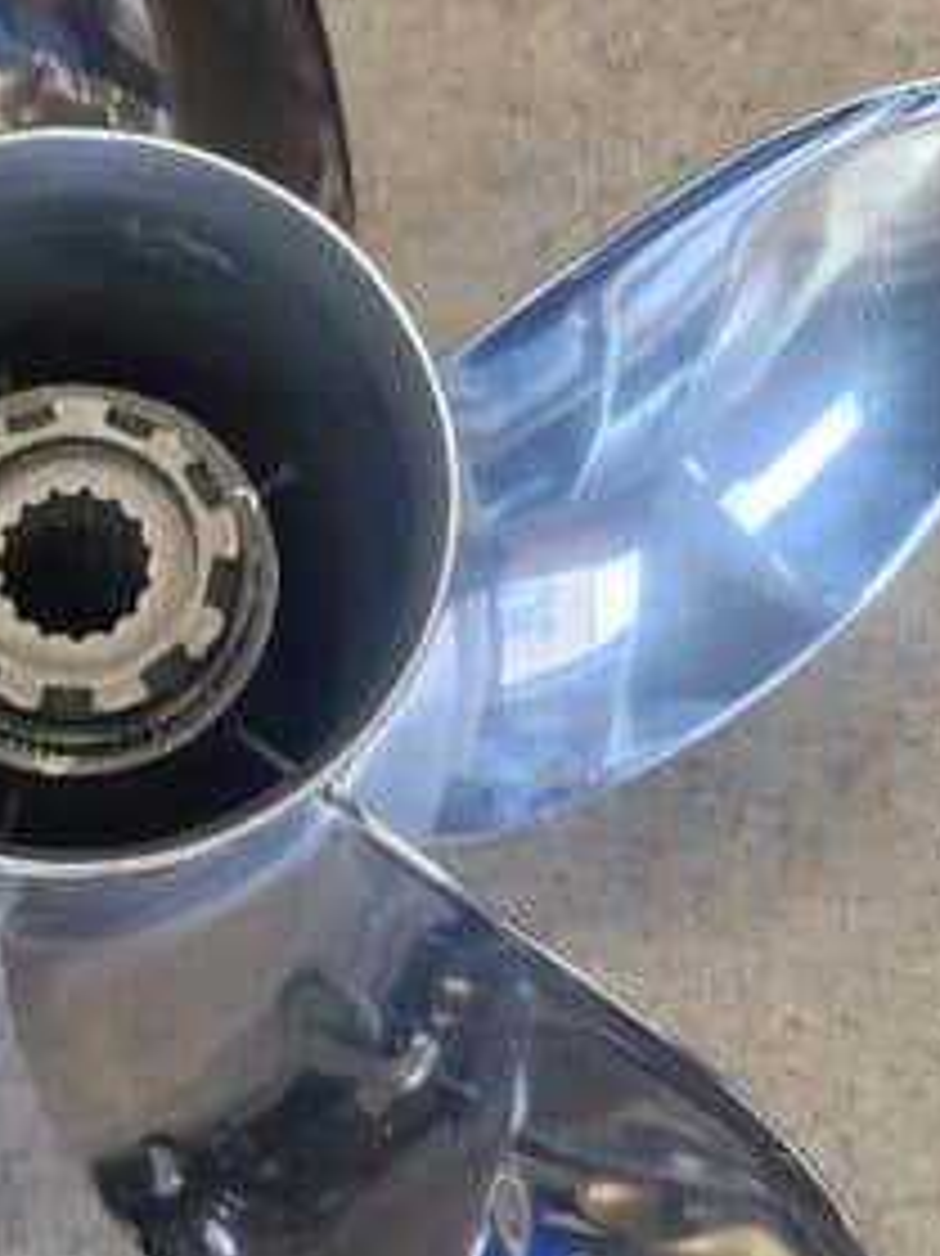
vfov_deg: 34.9
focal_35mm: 55
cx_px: 76
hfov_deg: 25.6
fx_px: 1993
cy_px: 560
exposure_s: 1/120
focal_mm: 6.4
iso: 640
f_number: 1.8
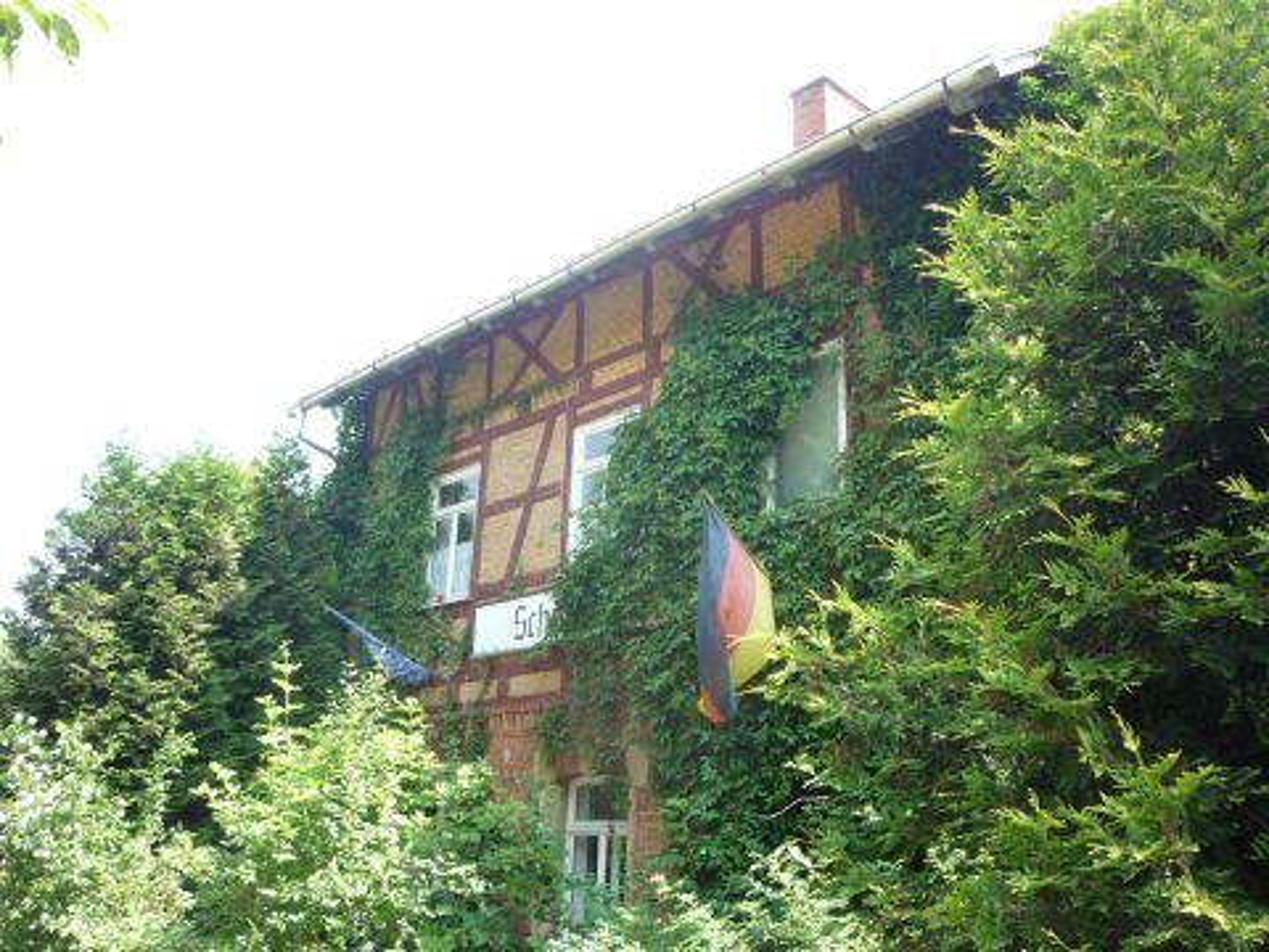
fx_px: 1173
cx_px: 634
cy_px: 476
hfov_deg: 56.8
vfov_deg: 44.2
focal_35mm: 32
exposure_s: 1/100
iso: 100
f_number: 3.5
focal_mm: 5.2
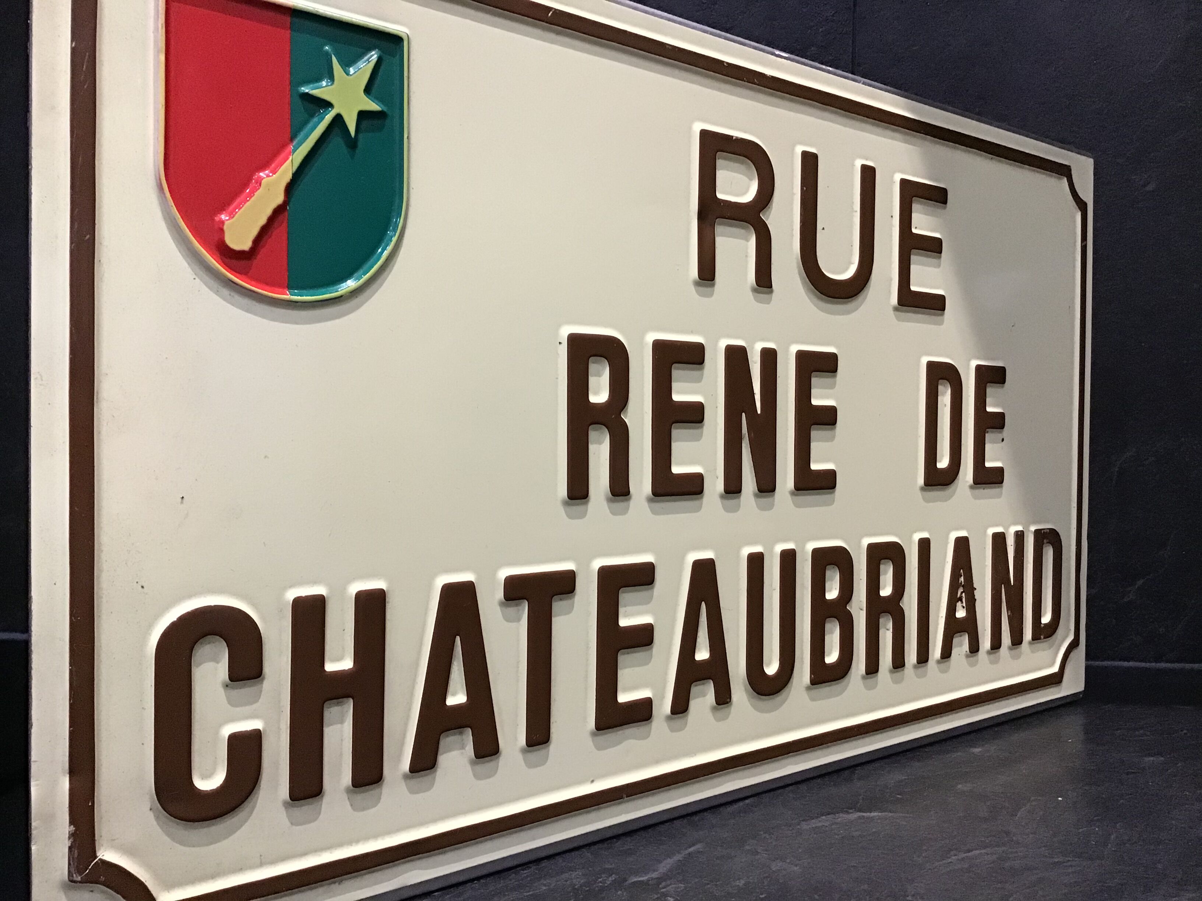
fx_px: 1076
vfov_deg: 45.4
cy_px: 450
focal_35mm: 31
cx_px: 601
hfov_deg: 58.4
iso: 200
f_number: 2.4
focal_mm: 3.3
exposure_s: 1/33
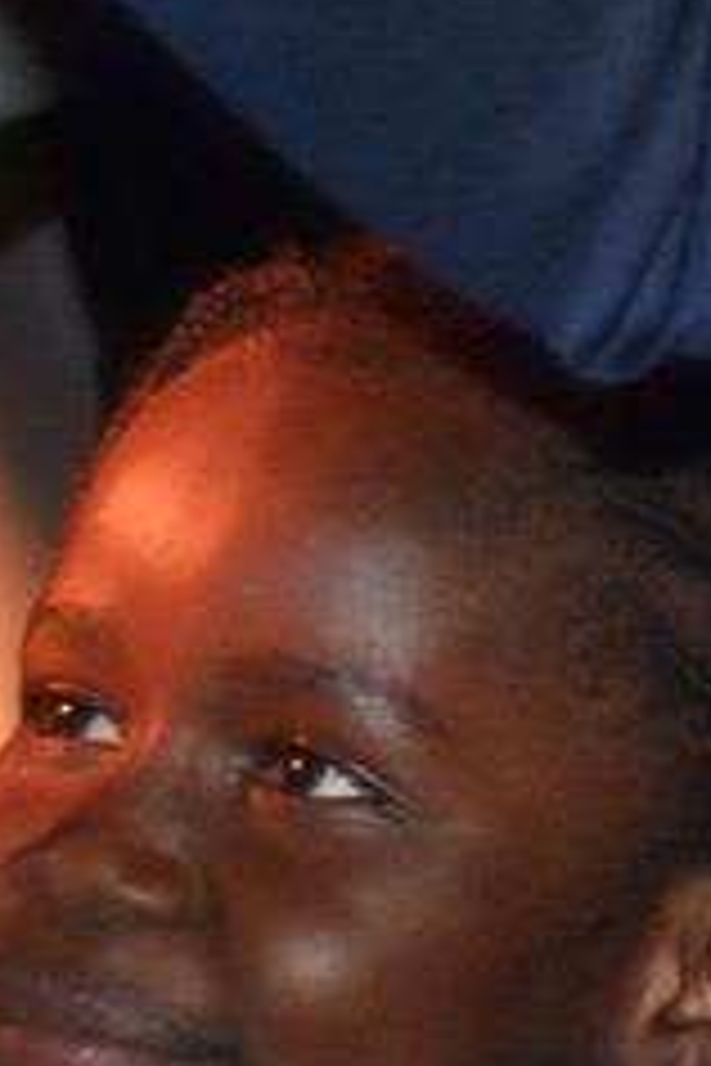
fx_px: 11227
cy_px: -504
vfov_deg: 5.4
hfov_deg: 3.2
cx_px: 4635
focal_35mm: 379
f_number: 4
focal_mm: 26
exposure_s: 1/60
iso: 400
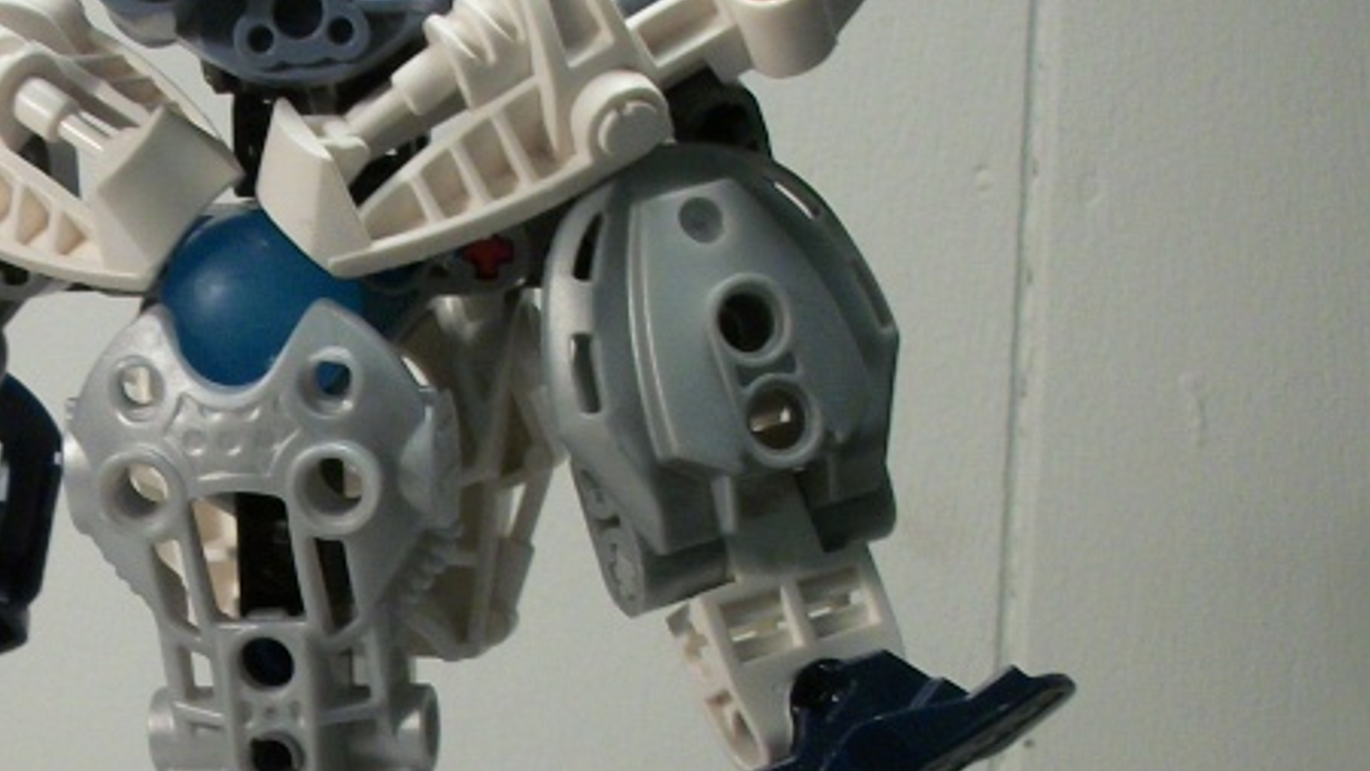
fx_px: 3597
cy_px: 950
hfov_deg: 21.1
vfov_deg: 12.0
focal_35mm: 99
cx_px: 143
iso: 80
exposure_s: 1/60
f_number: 2.9
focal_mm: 5.7
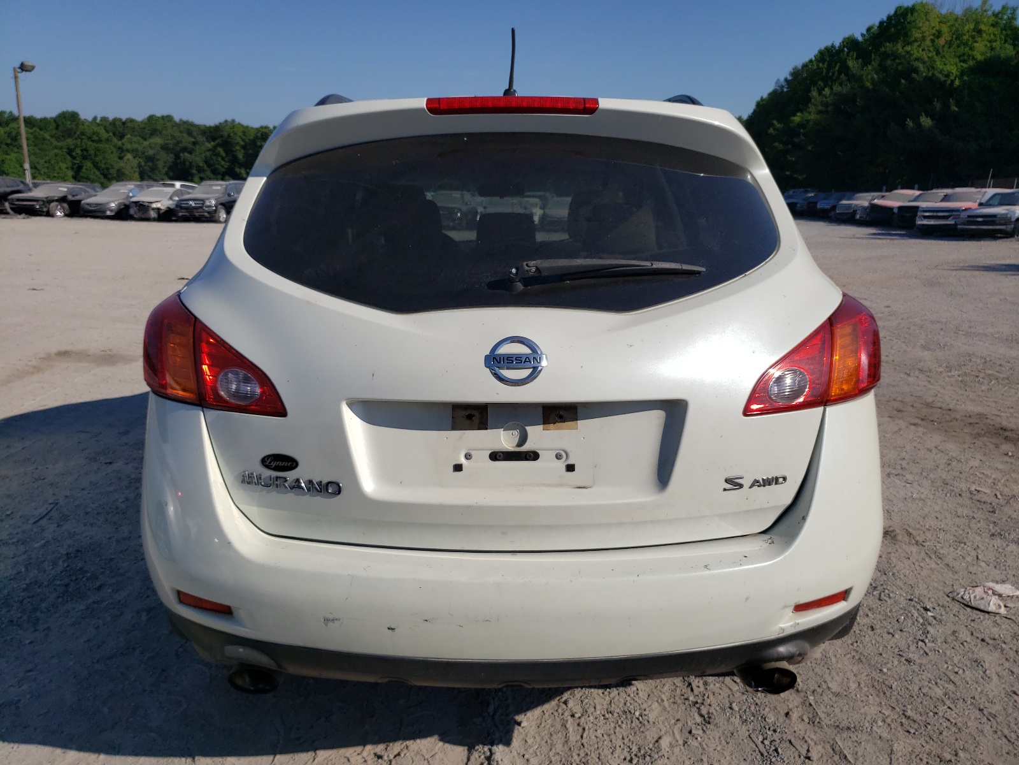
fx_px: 765
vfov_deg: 53.1
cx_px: 510
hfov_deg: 67.3
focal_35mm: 26
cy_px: 382
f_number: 1.5
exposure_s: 1/10000
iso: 50
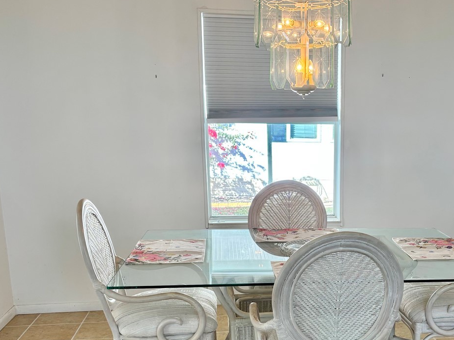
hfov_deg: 41.2
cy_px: 251
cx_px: 326
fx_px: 590
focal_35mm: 45
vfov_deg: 31.7
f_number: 1.6
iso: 64
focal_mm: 5.96
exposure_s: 1/139
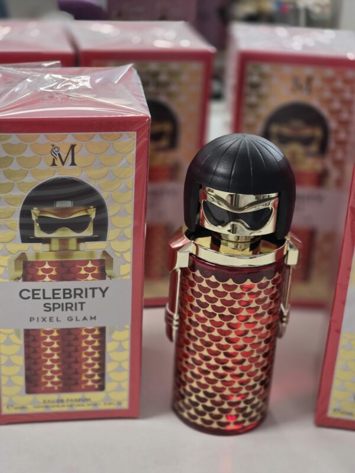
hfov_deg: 21.3
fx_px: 943
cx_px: 178
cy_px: 236
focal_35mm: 69
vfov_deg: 28.2
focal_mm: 7.9
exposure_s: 1/100
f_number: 2.4
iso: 250
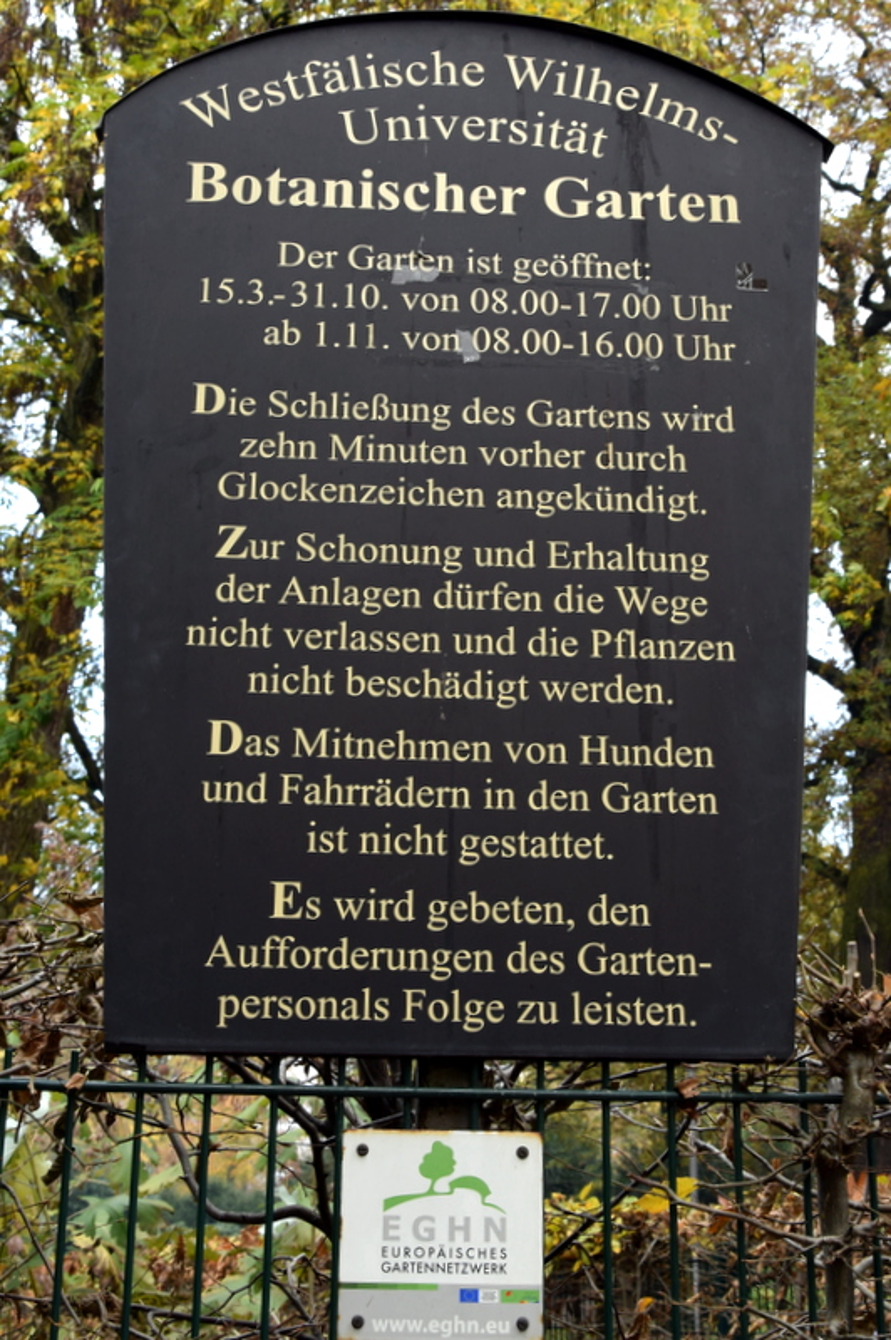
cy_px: 670
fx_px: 1394
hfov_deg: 35.4
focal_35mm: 38
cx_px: 446
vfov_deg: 51.3
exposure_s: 1/80
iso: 400
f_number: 8
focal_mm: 25
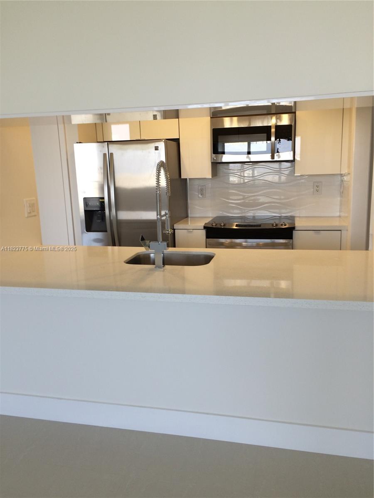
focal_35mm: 29
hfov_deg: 48.2
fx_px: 418
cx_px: 187
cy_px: 249
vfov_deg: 61.7
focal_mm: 4.15
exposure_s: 1/60
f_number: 2.2
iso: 32
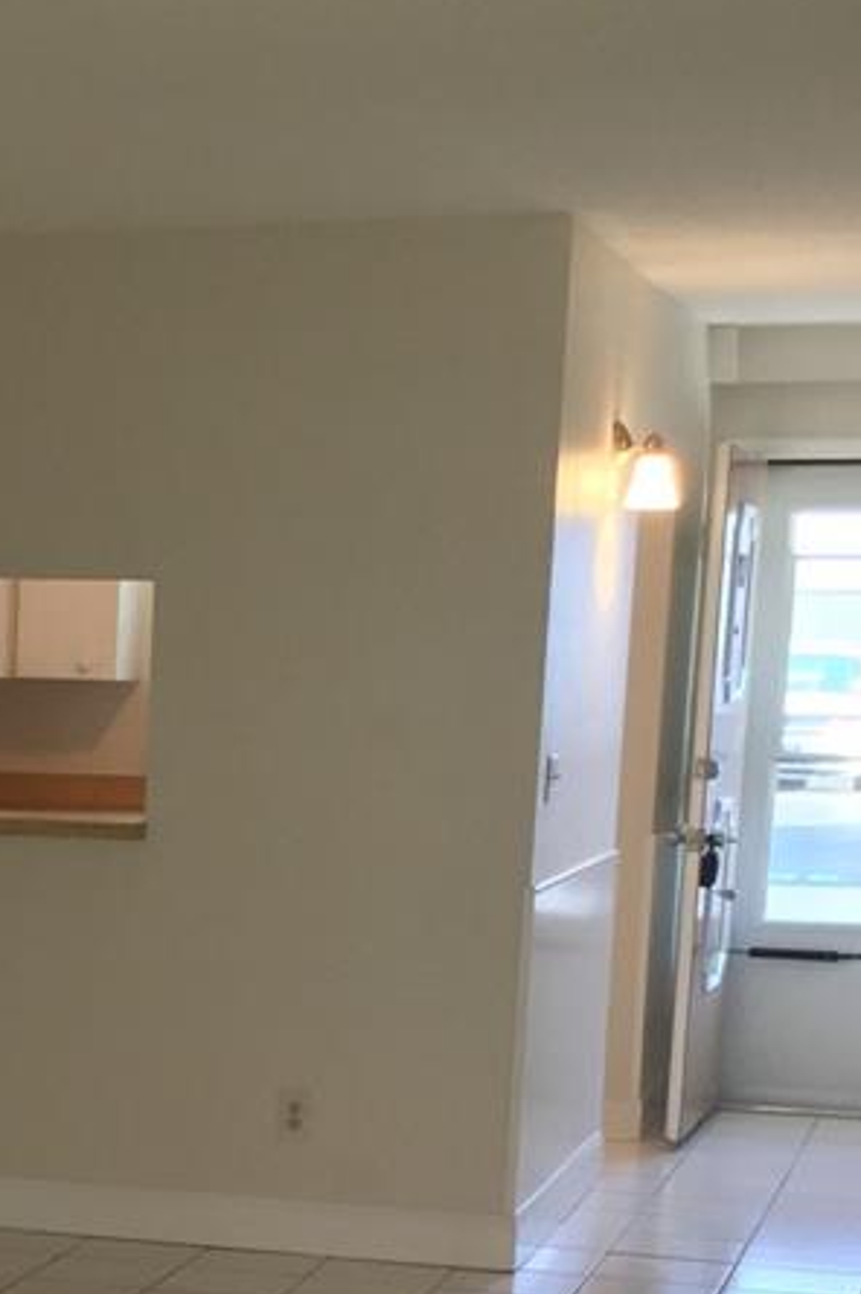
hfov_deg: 15.2
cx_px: -157
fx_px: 3126
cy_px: 1262
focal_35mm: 87
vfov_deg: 22.6
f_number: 2.4
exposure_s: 1/30
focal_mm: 3.3
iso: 80
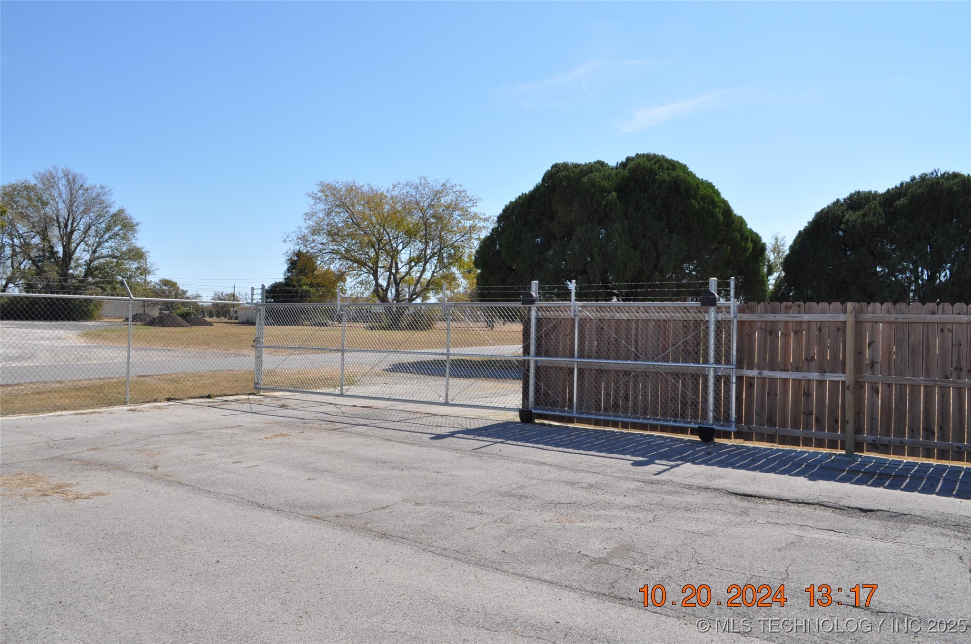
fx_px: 727
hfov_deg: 67.5
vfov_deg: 47.8
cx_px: 486
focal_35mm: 27
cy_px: 322
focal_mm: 18
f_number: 13
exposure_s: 1/200
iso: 200
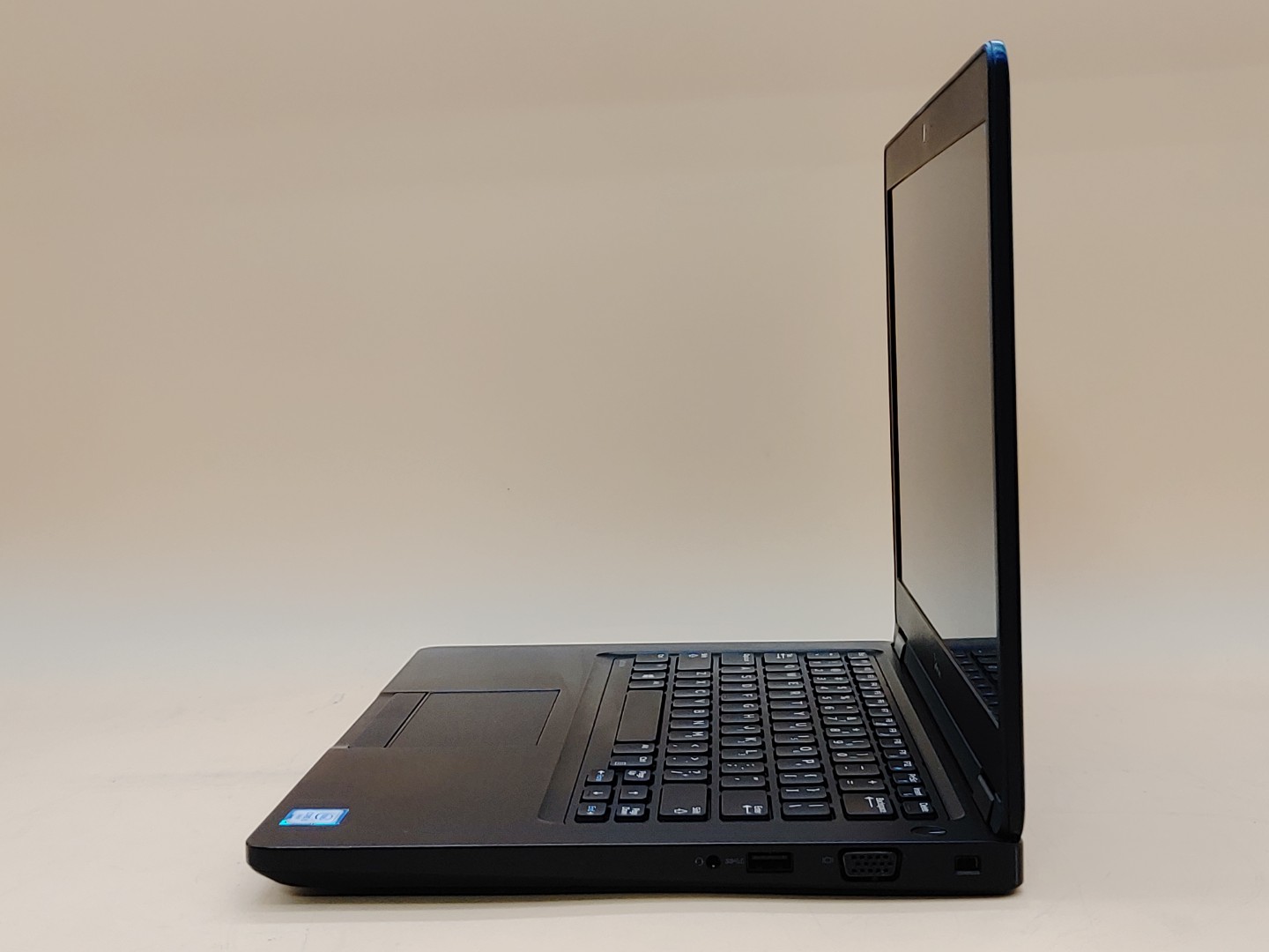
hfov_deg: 38.9
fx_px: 1796
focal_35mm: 49
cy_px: 476
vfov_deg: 29.7
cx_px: 634
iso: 50
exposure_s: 1/75
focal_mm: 4.36
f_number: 1.8
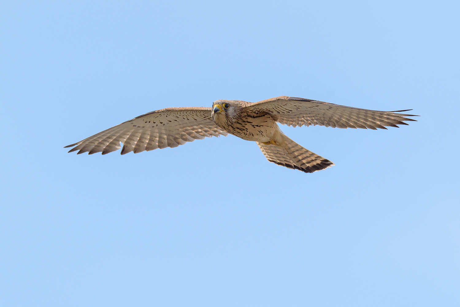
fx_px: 7666
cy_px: 154
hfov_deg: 3.4
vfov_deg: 2.3
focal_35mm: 600
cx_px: 230
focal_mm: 600
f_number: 8
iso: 360
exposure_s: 1/1250
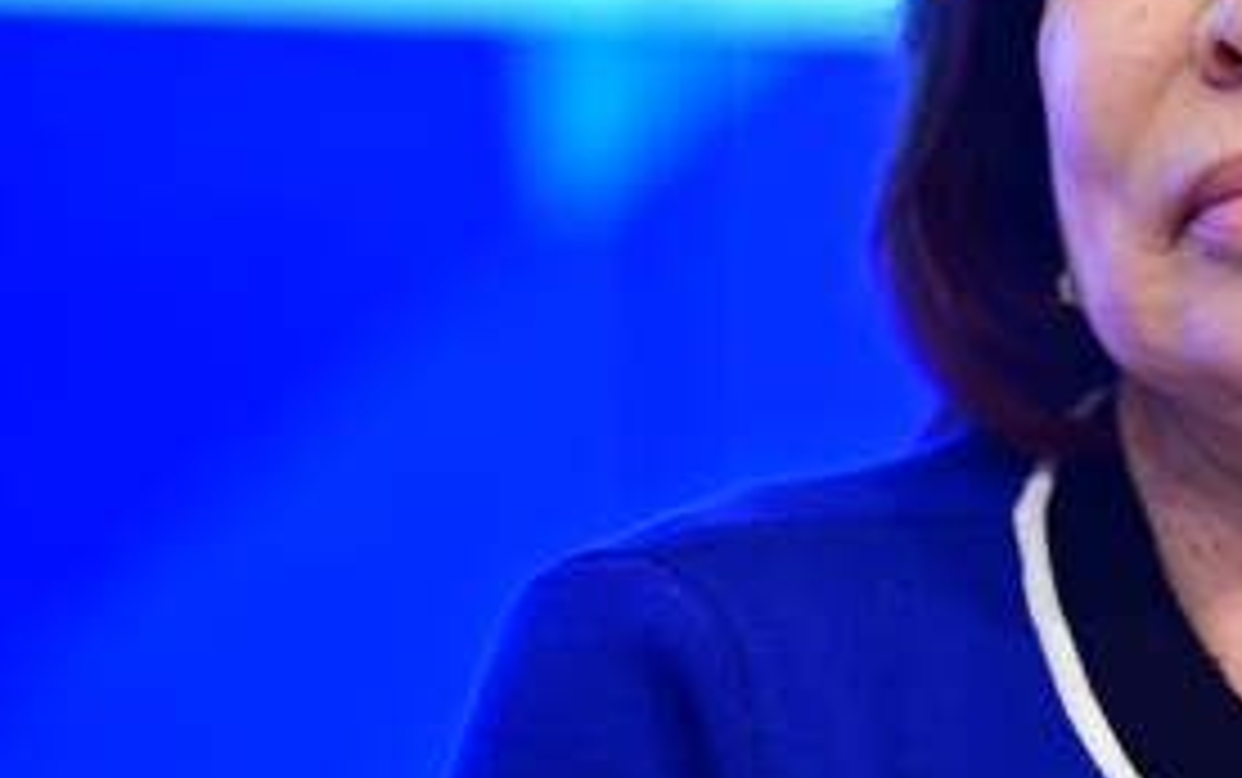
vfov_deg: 1.9
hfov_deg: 3.1
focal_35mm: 686
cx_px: 1354
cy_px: 286
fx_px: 23239
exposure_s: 1/250
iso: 2000
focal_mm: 300
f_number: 4
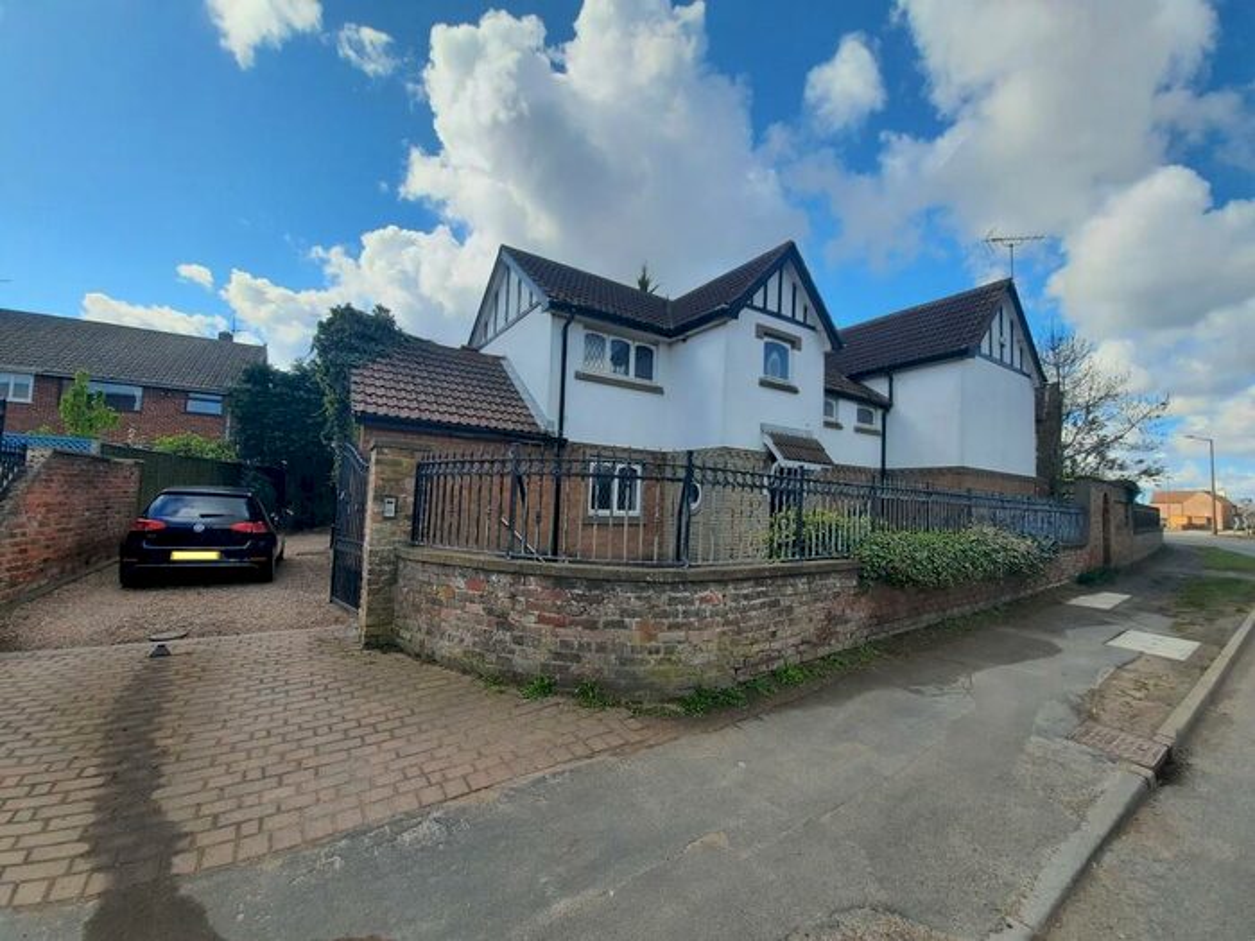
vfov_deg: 89.9
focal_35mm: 13
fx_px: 471
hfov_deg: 106.2
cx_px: 628
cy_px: 470
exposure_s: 1/1159
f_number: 2.2
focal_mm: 1.74
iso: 40
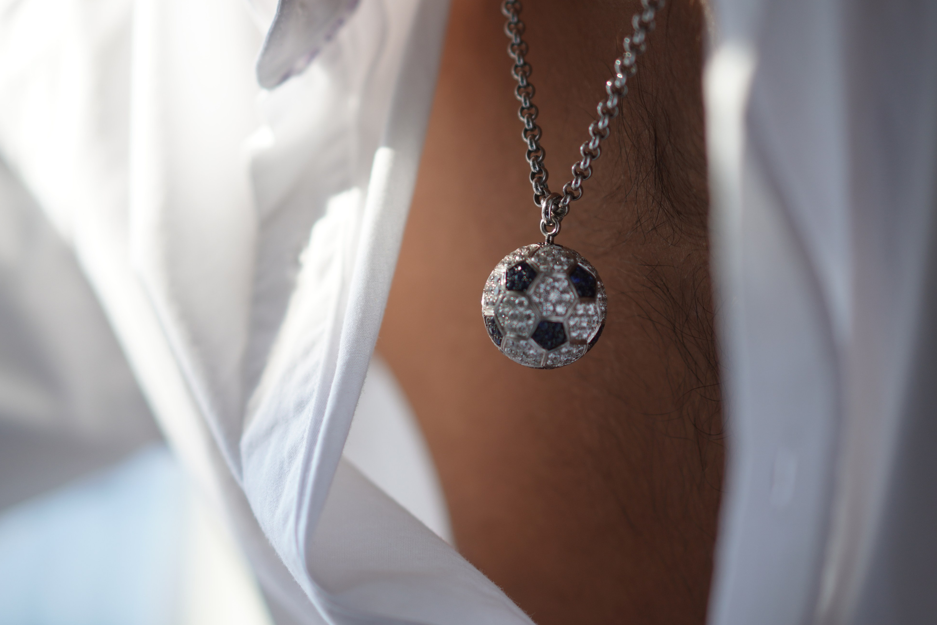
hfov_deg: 23.6
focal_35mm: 86
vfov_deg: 15.9
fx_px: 2238
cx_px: 454
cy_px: 310
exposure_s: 1/640
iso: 100
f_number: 1.8
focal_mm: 55
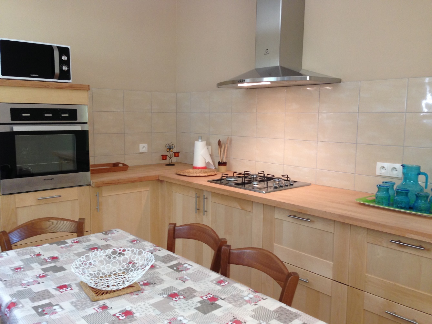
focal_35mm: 33
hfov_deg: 55.3
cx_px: 216
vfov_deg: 43.0
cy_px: 162
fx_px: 412
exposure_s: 1/20
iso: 80
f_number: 2.4
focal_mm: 4.12
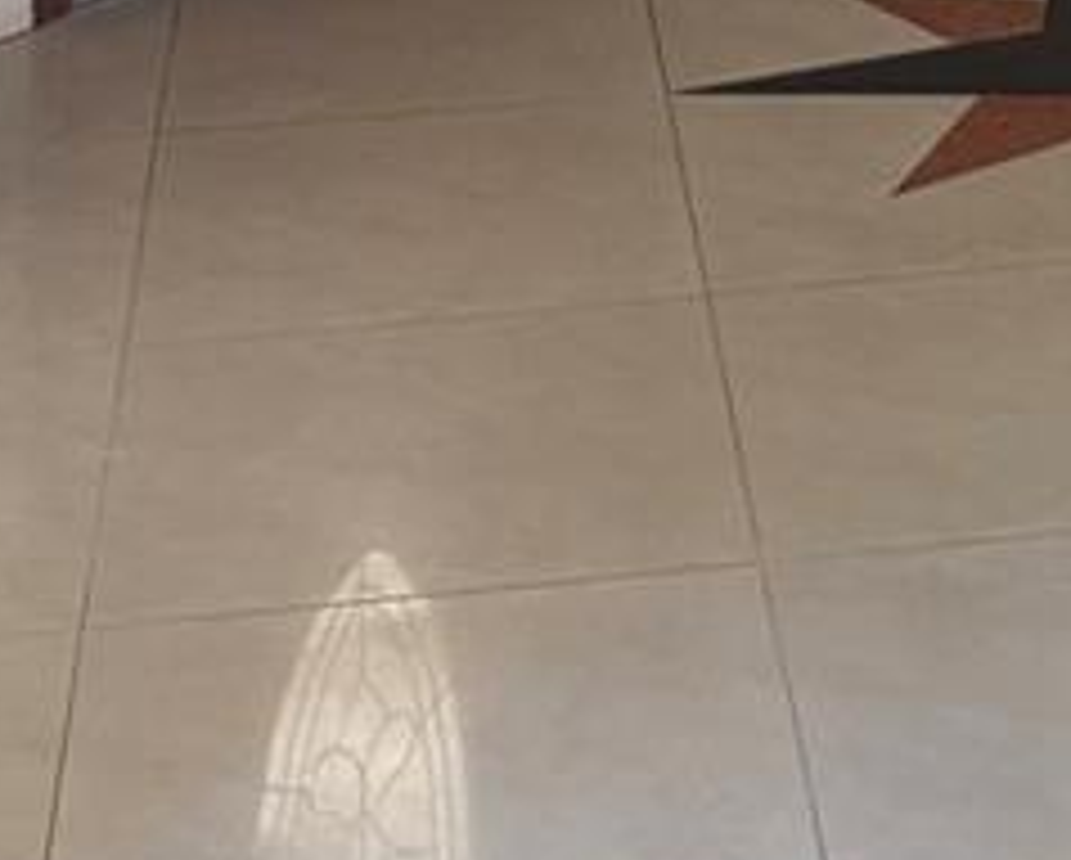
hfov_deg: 15.7
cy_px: -1207
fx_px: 3745
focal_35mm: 118
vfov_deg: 11.0
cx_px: 1233
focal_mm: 6.76
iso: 320
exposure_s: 1/120
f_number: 1.78
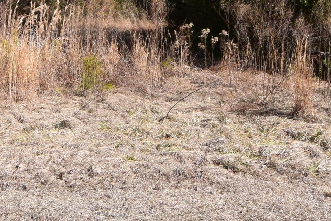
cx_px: 74
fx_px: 635
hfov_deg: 28.7
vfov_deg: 19.1
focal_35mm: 69
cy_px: -5
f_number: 11
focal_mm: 10
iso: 400
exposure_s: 1/400
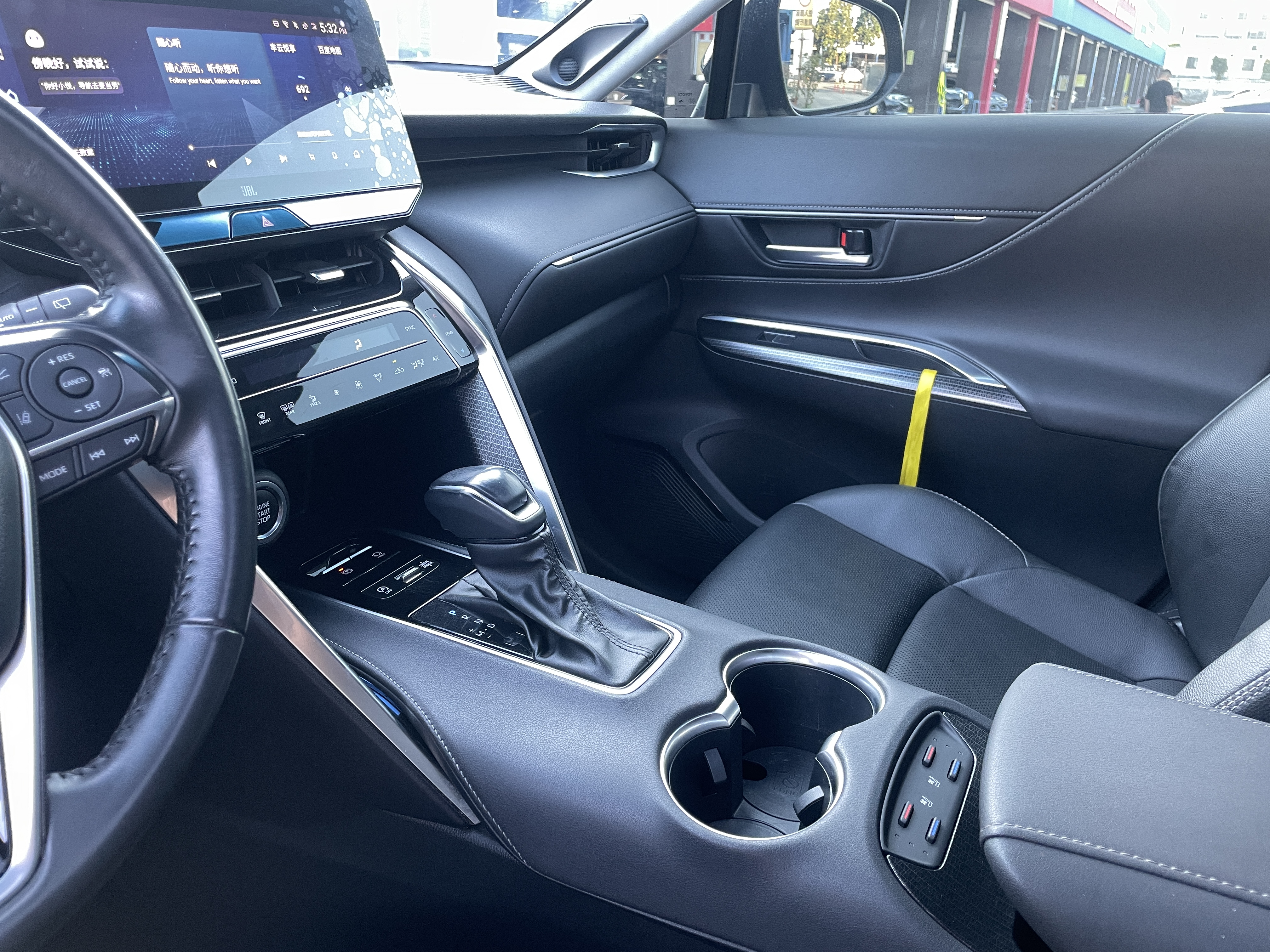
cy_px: 476
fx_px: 954
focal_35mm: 26
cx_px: 635
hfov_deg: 67.3
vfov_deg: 53.1
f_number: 1.6
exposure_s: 1/60
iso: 125
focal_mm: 4.2
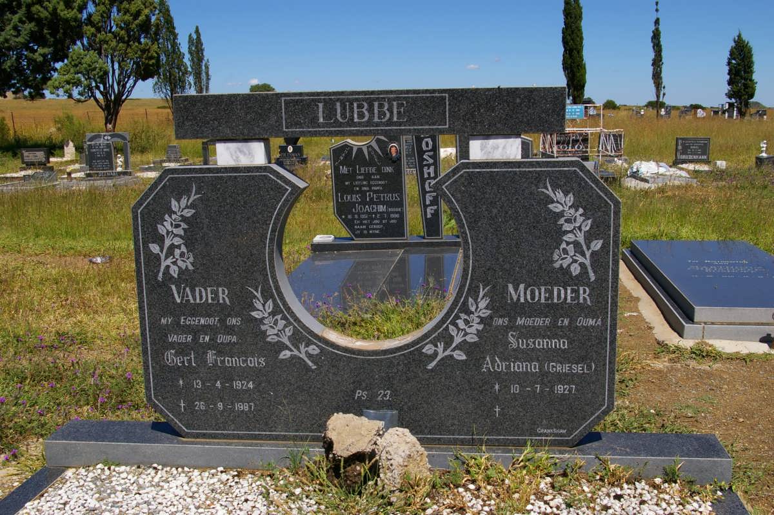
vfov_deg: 36.8
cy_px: 258
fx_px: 773
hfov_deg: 53.2
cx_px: 387
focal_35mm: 36
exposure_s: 1/250
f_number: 11
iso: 200
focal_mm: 24
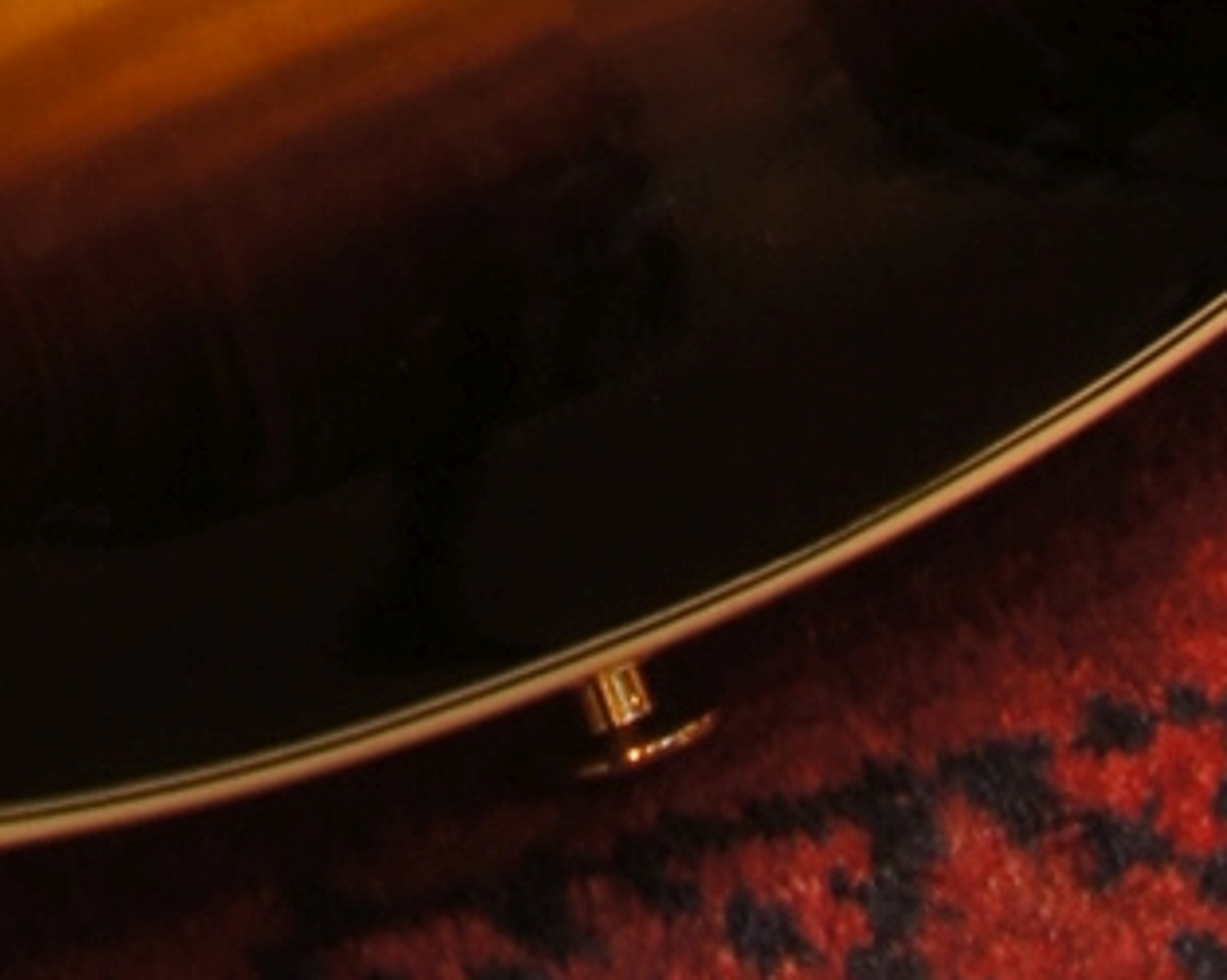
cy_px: -3316
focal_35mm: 288
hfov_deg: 6.6
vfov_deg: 4.7
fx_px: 10452
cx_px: -686
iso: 100
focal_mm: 28
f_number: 6.3
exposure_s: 1/6
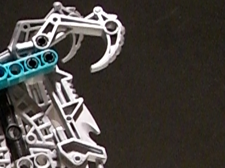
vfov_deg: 7.7
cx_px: -132
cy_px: 314
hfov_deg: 10.2
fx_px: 1209
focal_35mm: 186
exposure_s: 1/50
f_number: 3
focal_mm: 7.6
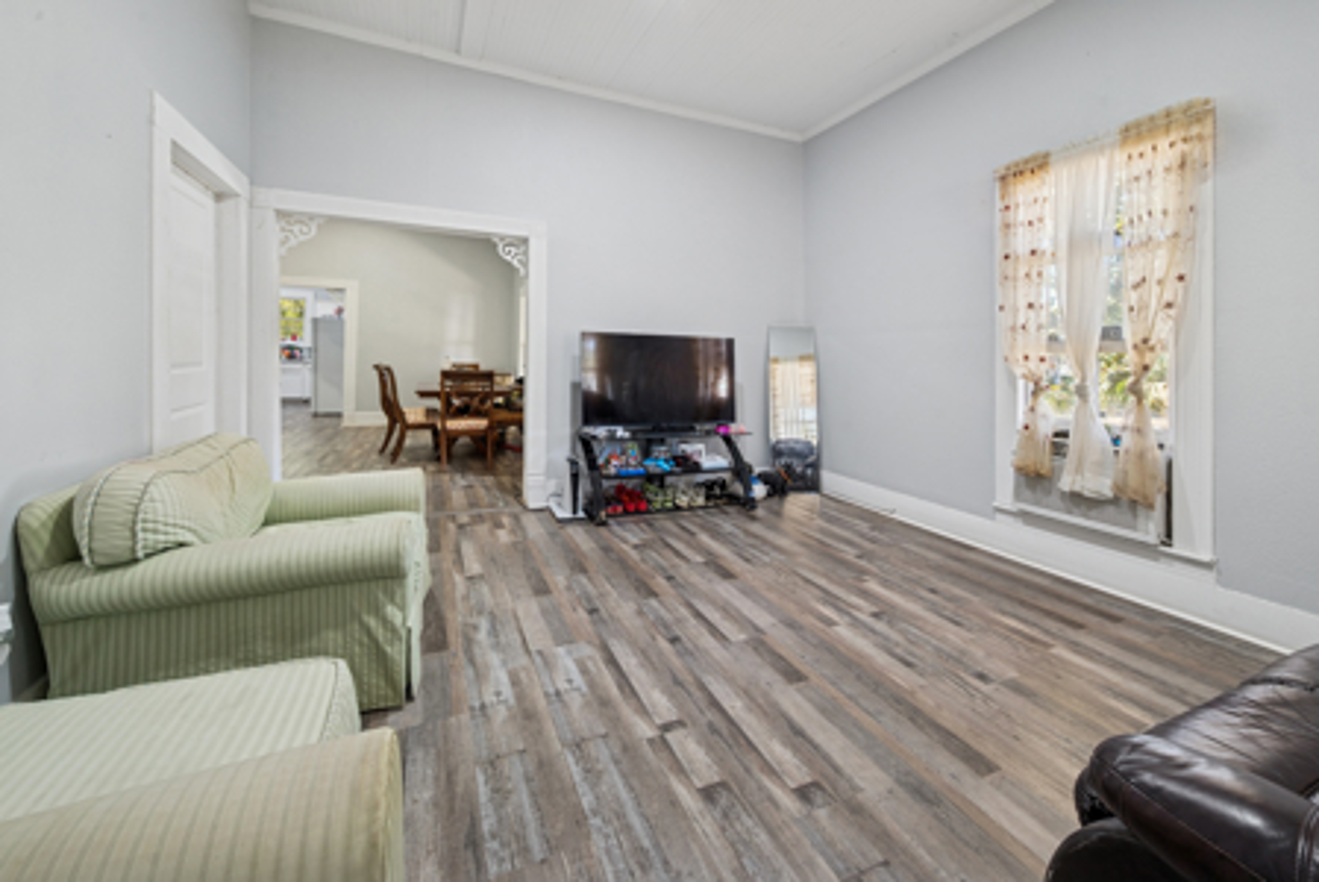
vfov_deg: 81.3
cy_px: 441
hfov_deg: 104.2
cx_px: 660
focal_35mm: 14
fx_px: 513
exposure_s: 1/15
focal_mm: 14
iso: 400
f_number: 9
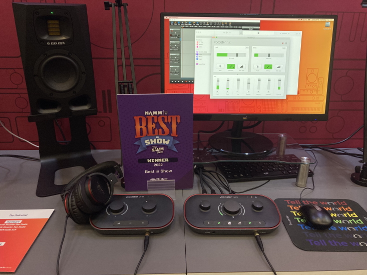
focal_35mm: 28
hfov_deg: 63.4
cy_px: 138
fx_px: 297
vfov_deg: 49.8
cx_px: 184
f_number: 1.8
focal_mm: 3.99
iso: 80
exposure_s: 1/60
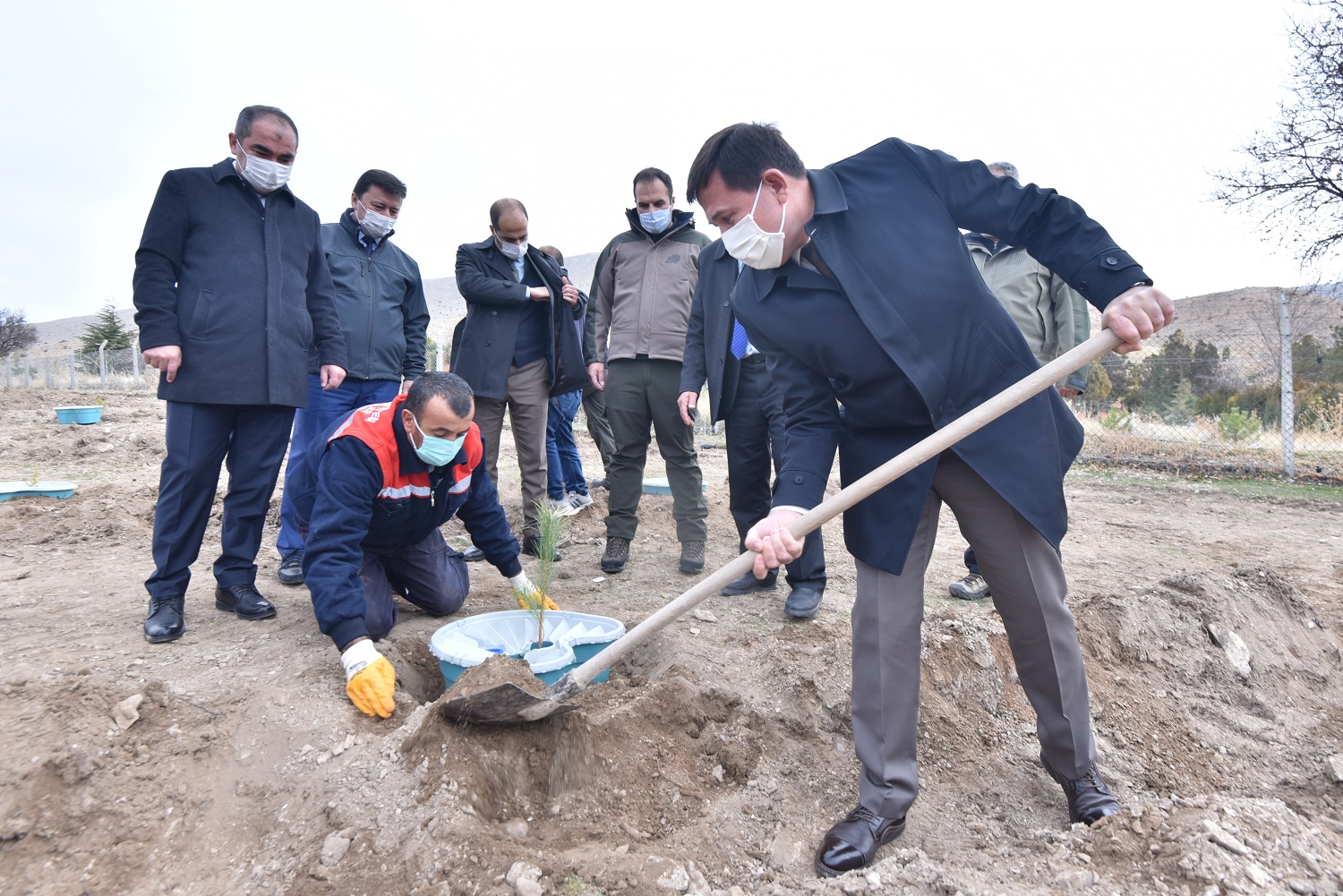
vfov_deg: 67.4
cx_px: 672
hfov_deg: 90.0
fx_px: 672
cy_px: 448
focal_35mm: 18
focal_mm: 18
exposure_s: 1/80
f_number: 6.3
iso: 160
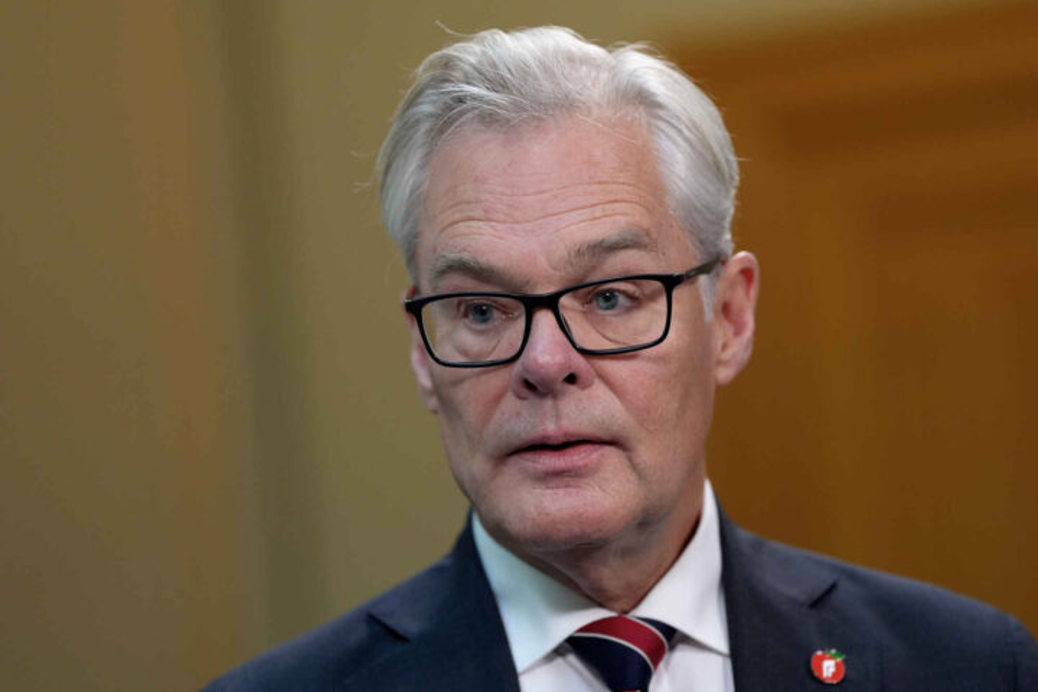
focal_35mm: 200
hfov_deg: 10.3
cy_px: 346
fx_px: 5766
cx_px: 519
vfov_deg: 6.9
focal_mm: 200
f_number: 3.2
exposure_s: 1/250
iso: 2000
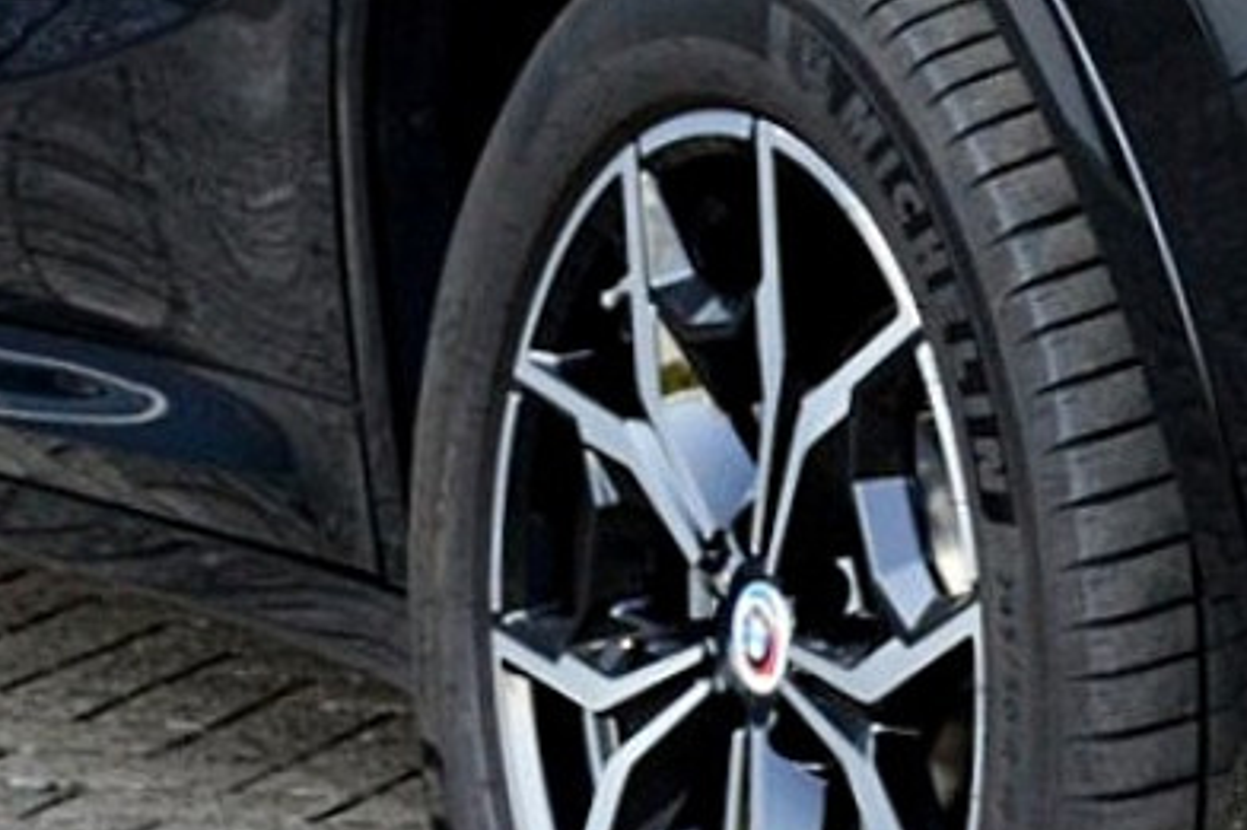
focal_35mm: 198
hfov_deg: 10.1
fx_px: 6871
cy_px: -398
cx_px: 1743
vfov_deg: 6.8
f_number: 9
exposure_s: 1/125
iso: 800
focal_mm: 27
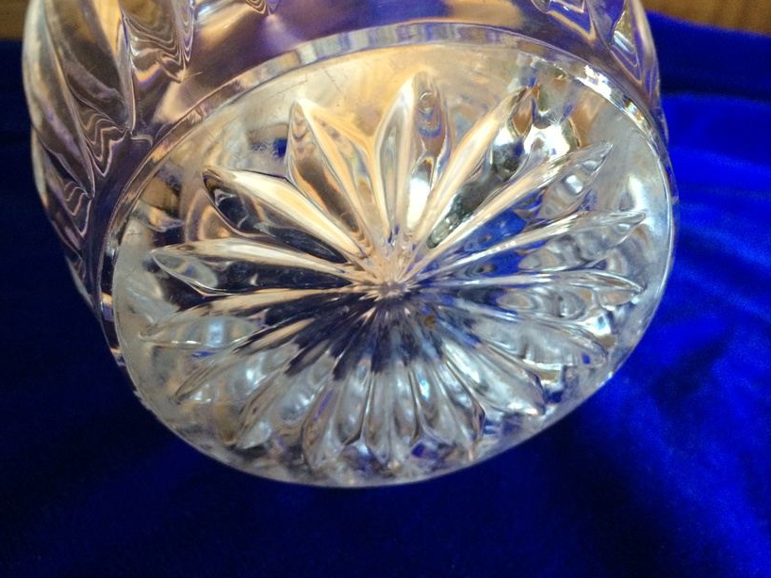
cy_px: 266
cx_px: 353
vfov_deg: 42.9
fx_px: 735
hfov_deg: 55.3
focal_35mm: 33
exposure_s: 1/15
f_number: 2.2
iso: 320
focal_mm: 4.12
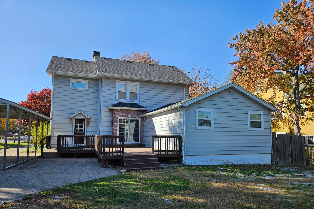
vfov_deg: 53.0
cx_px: 157
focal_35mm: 24
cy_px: 117
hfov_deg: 73.8
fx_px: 209
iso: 50
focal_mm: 5.4
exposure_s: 1/2000
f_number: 1.8
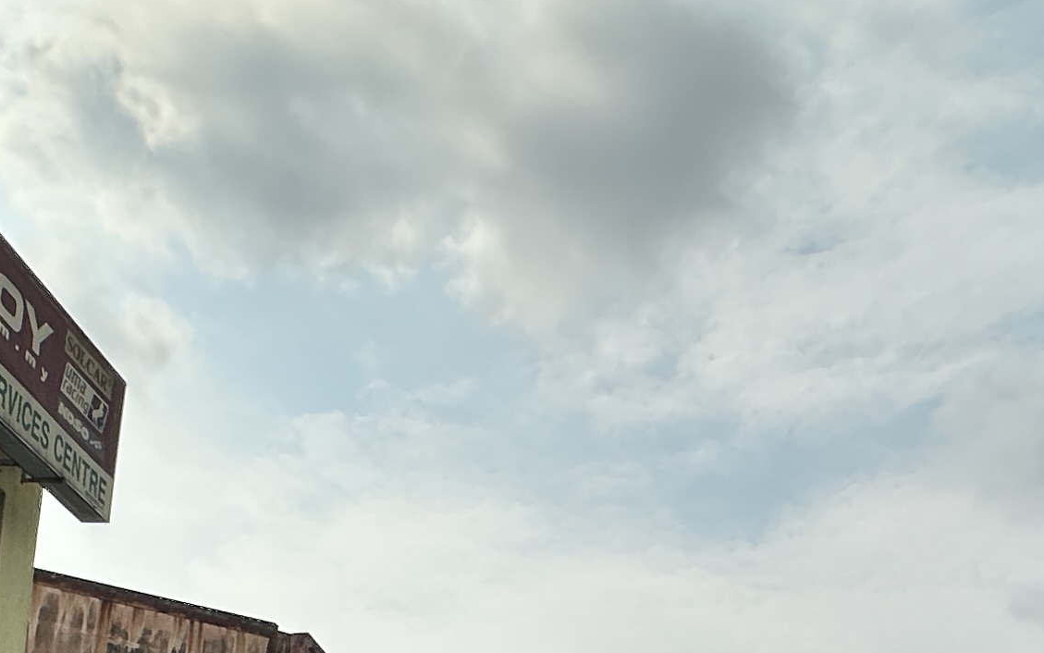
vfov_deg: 21.4
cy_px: 918
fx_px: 1508
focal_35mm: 53
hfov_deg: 37.8
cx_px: 686
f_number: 2.2
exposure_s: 1/5814
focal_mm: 2.22
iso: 50
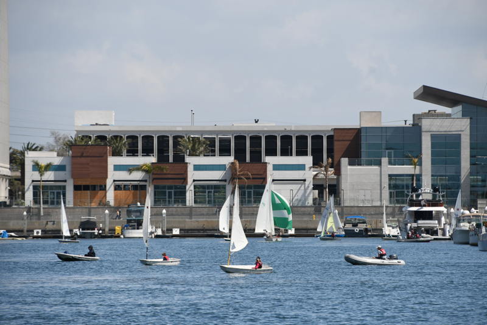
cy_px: 162
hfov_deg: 7.1
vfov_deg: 4.7
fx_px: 3949
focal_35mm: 292
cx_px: 244
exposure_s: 1/400
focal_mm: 195
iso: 200
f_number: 9
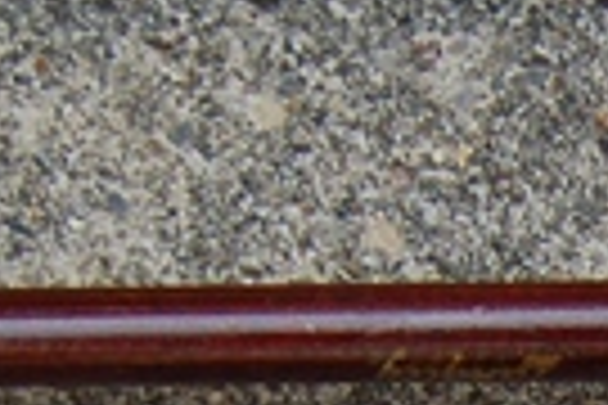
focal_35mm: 261
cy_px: 1264
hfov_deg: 7.5
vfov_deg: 5.0
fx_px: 4408
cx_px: 1356
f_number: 6.3
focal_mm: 26
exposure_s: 1/160
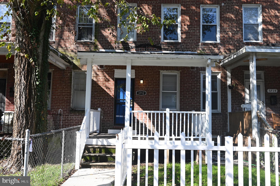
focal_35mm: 30
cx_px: 140
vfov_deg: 43.5
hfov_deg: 62.0
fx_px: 233
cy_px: 93
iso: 200
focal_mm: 30
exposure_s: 1/200
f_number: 7.1
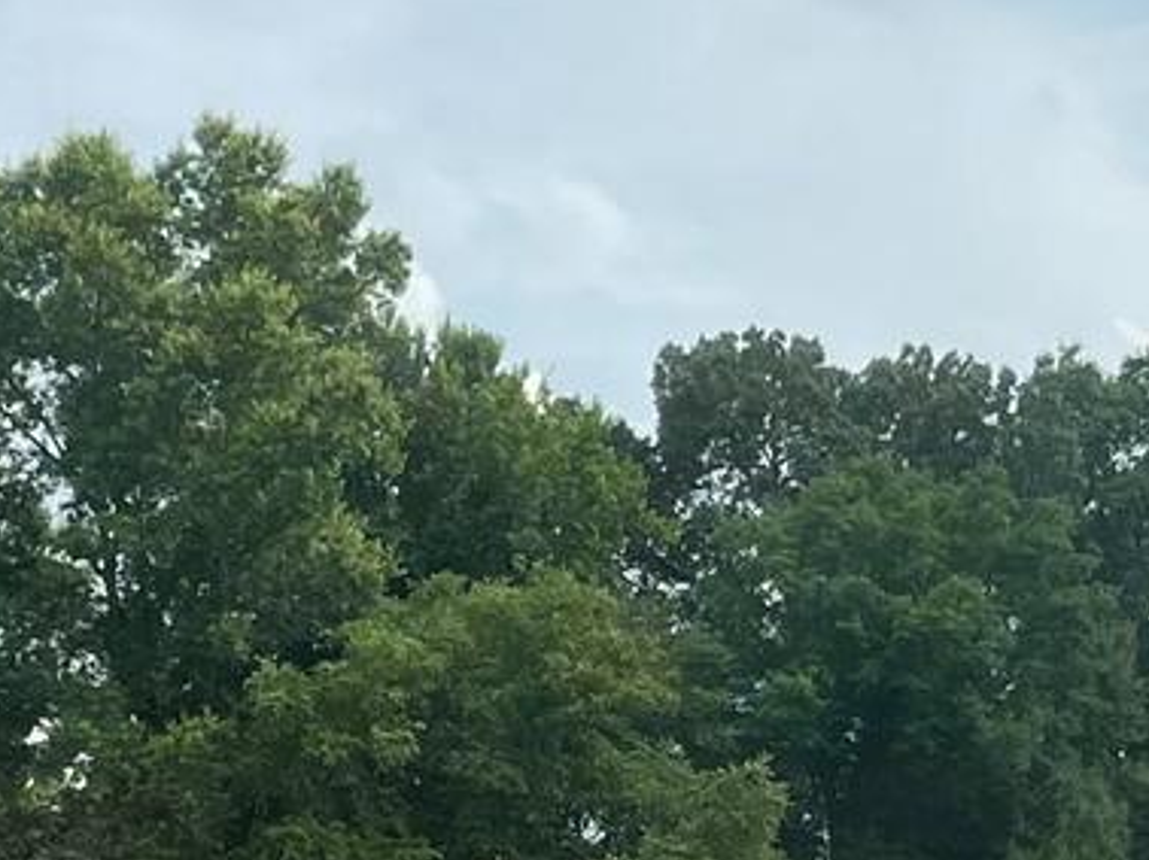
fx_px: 4677
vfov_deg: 10.0
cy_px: 1495
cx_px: 423
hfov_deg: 14.0
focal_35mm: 141
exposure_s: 1/2165
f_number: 1.6
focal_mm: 5.1
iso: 32
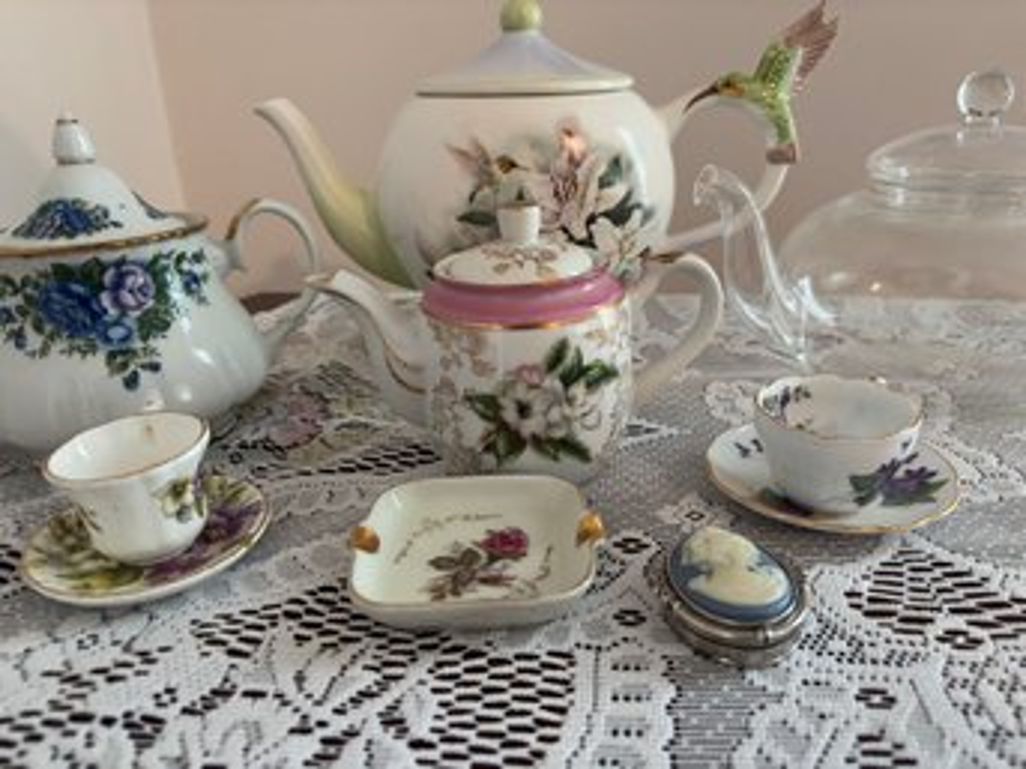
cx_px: 513
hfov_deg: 67.3
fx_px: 770
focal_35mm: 26
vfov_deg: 53.0
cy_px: 384
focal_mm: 5.96
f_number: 1.6
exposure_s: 1/60
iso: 400
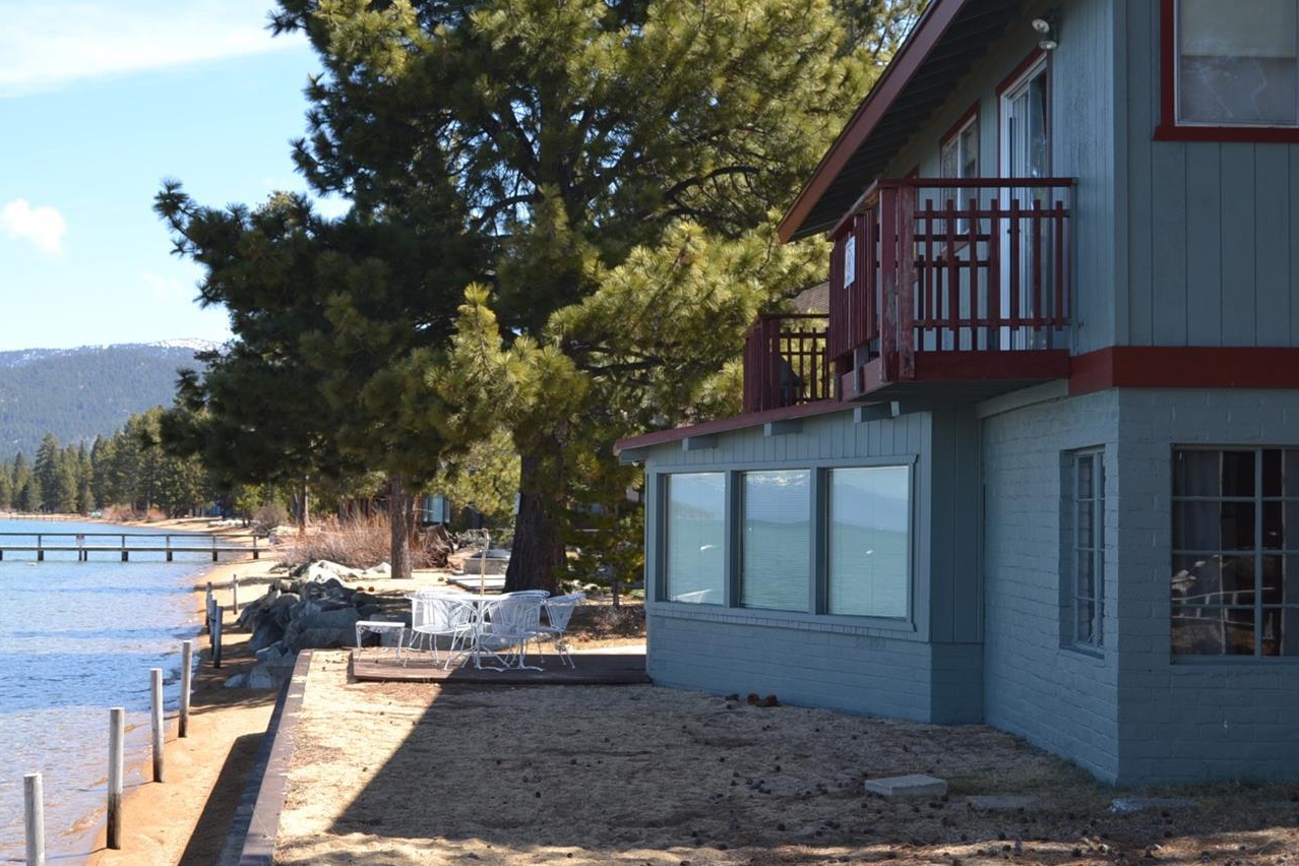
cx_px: 630
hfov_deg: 36.5
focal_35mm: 55
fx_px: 1970
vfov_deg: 24.8
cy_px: 457
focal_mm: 31
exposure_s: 1/200
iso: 100
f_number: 6.3
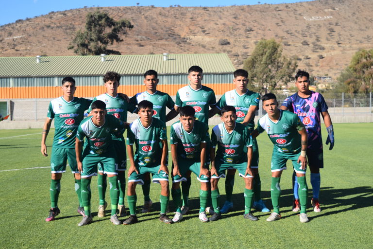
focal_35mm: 57
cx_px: 186
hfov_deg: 35.1
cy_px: 124
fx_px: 591
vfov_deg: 23.8
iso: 400
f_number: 6.3
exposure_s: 1/1600
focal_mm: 38
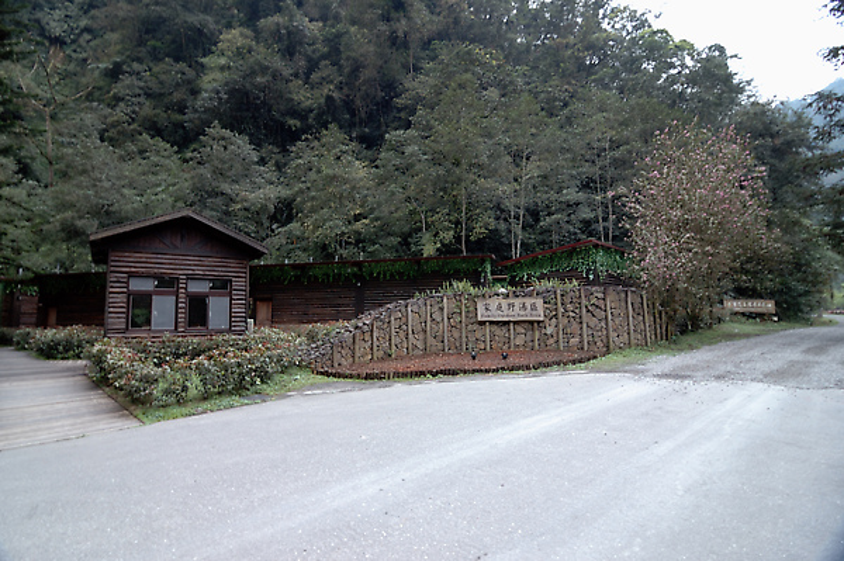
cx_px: 422
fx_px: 422
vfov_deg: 67.3
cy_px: 280
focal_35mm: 18
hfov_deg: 90.0
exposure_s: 1/5
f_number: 5.6
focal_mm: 12
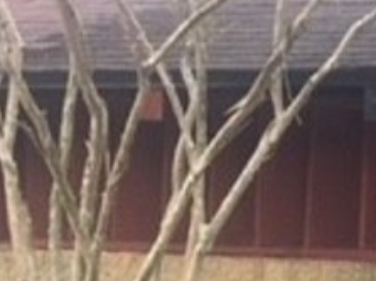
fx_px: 1444
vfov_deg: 11.1
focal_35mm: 133
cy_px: 257
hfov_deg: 14.1
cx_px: 514
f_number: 2.2
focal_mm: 4.15
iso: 50
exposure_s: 1/30
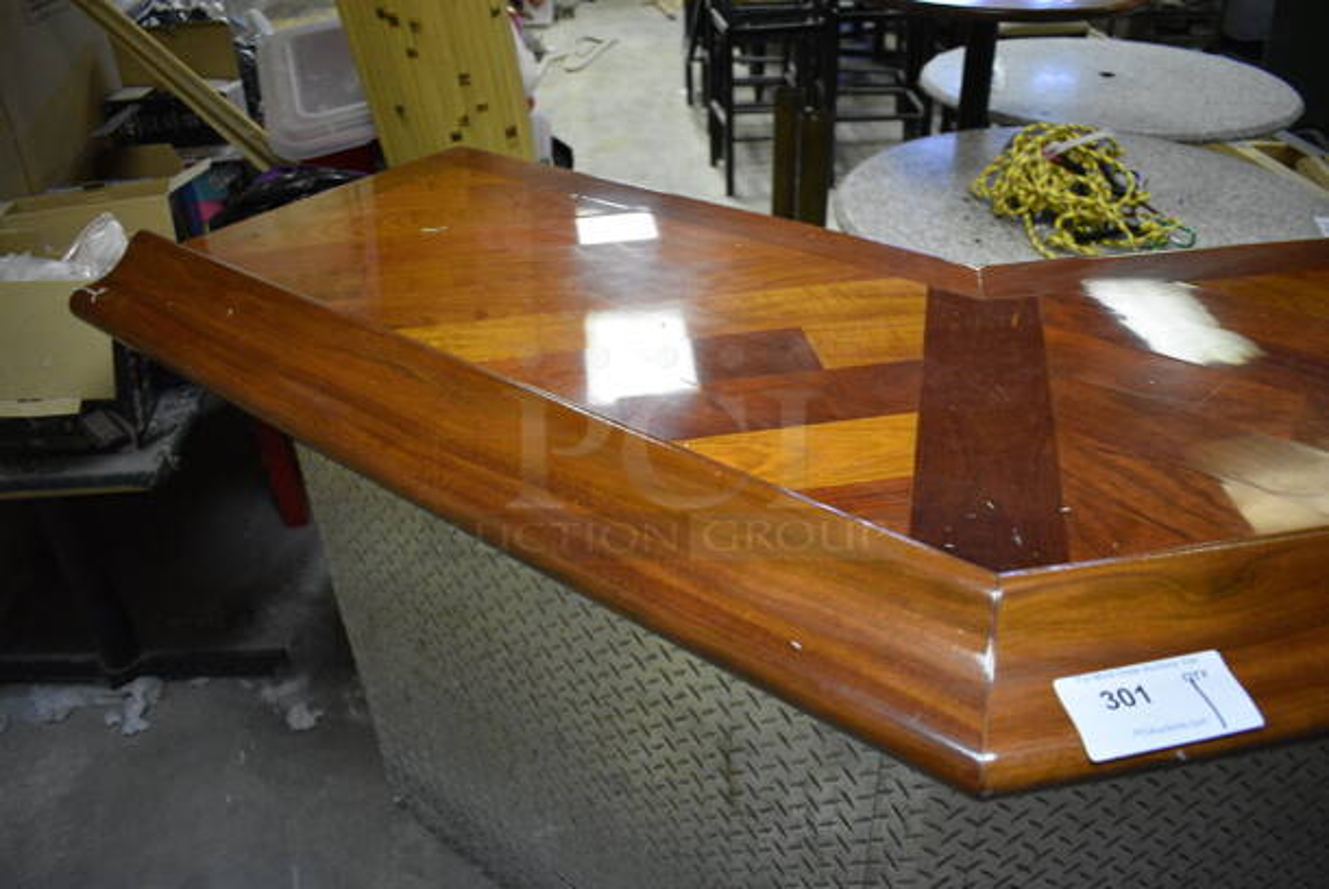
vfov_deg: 48.0
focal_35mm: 27
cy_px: 444
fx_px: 998
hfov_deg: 67.3
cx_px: 664
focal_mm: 18
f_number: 3.5
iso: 2800
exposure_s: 1/125
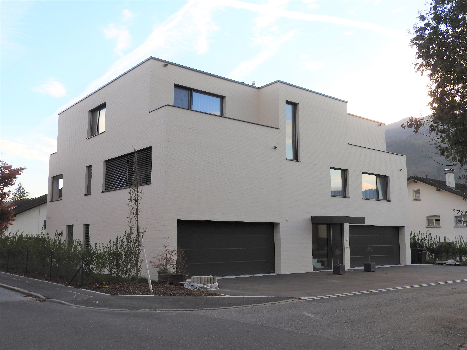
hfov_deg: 55.4
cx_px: 234
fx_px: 445
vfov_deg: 42.9
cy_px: 175
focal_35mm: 33
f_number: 3.6
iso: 100
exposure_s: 1/250
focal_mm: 5.9
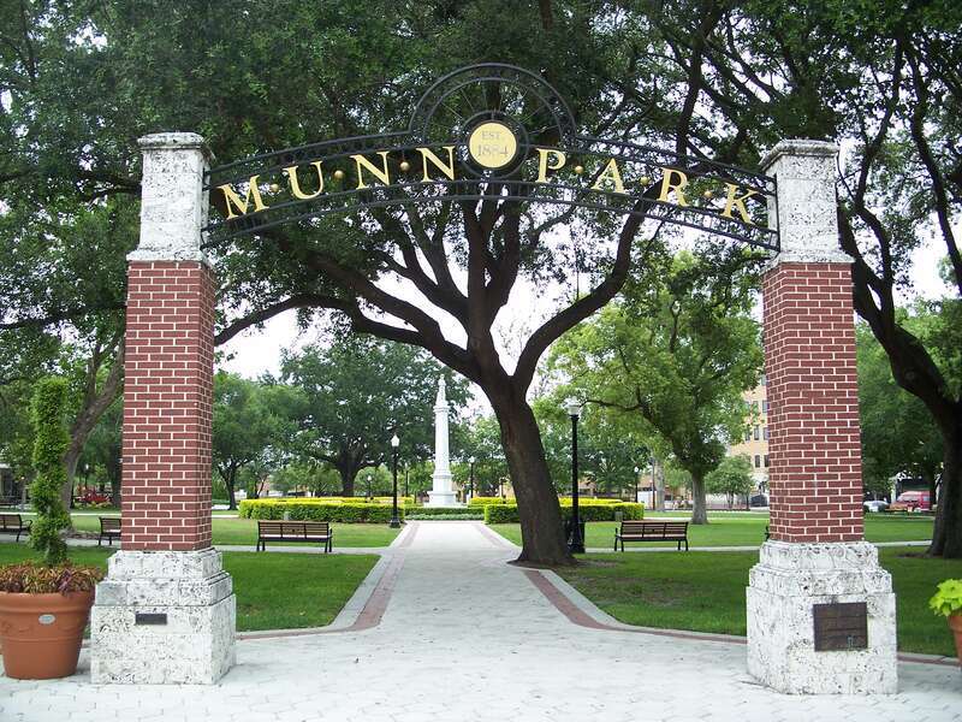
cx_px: 481
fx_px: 1028
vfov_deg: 38.7
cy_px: 361
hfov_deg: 50.1
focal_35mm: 37
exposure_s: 1/250
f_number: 2.8
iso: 64
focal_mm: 7.8
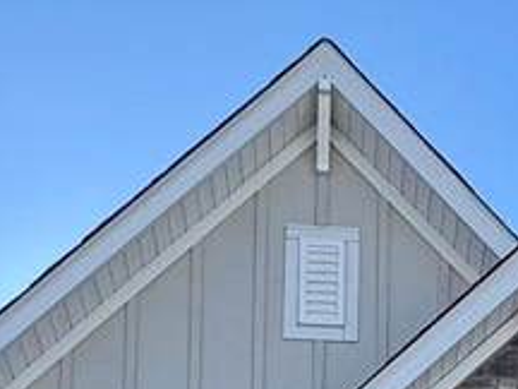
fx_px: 1242
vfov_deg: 11.7
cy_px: 1109
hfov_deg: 23.2
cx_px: 417
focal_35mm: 83
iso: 40
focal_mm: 2.22
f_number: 2.2
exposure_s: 1/582
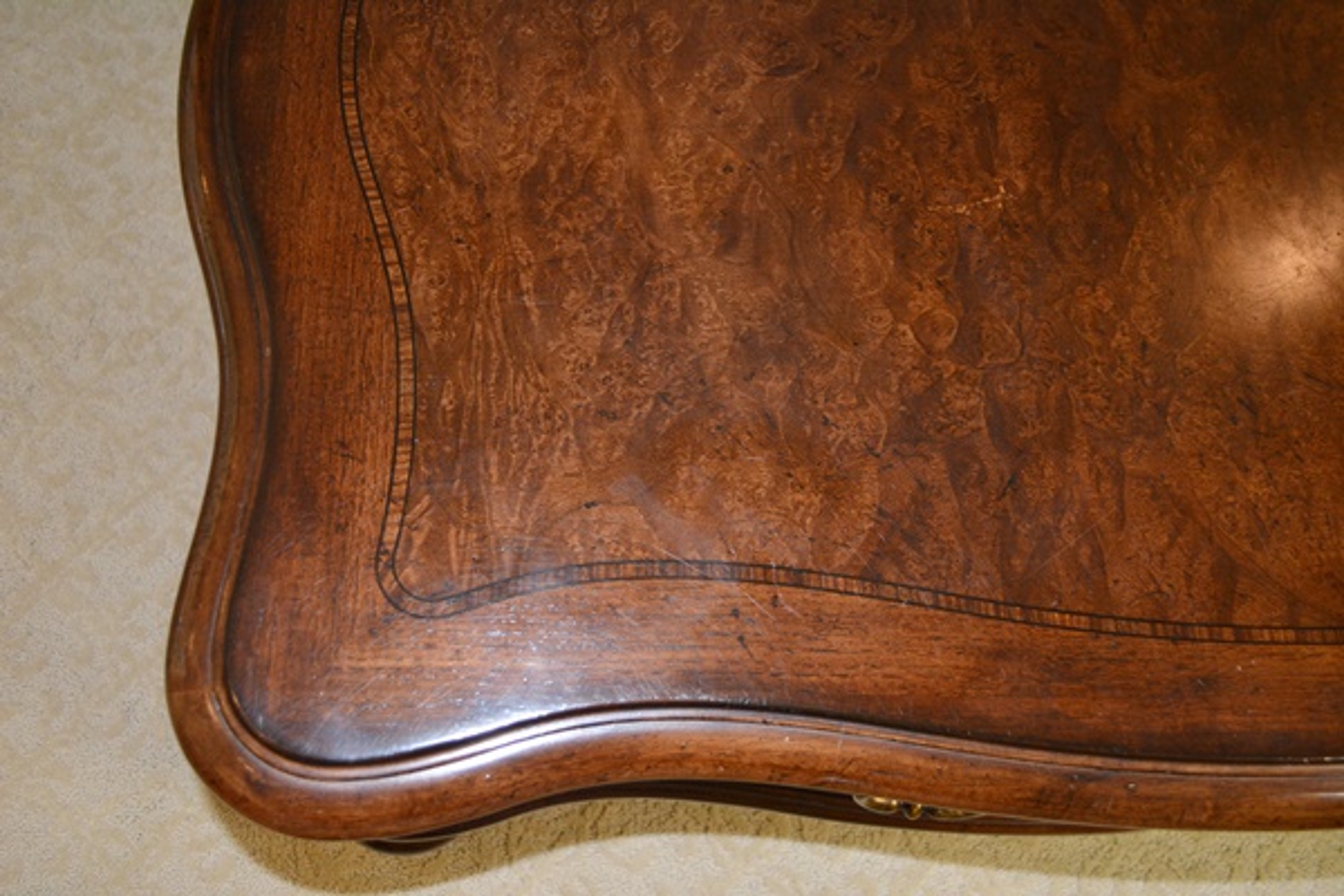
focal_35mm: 33
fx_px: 1232
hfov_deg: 57.2
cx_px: 672
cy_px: 448
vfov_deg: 40.0
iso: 1250
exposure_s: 1/60
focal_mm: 22
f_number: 3.8
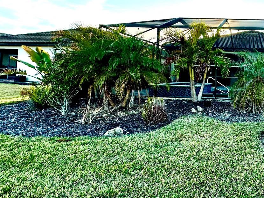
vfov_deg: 50.5
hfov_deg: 54.9
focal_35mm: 27
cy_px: 67
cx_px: 247
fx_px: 206
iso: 40
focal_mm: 2.22
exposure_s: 1/932
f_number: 2.2
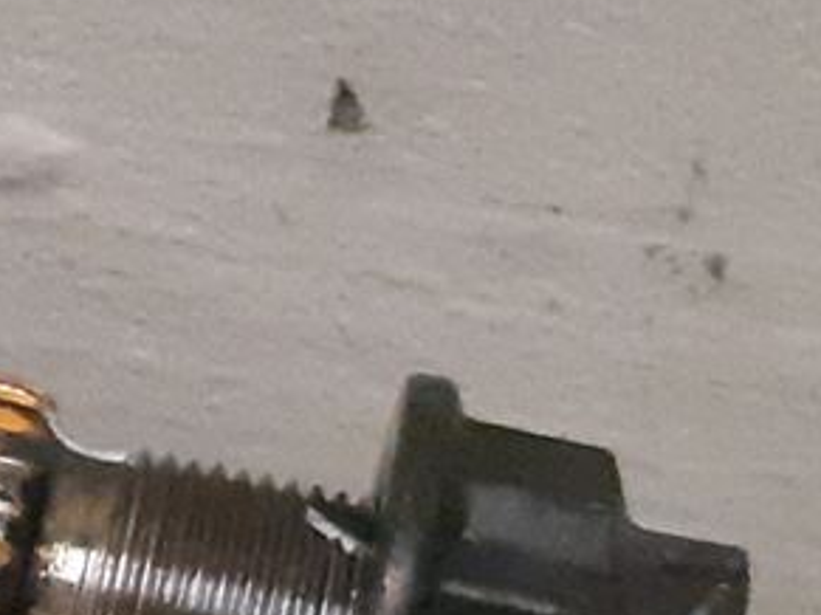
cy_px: 361
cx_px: -1072
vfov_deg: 8.1
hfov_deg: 9.7
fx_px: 4338
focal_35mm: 183
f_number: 1.7
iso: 800
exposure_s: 1/181
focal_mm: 3.93
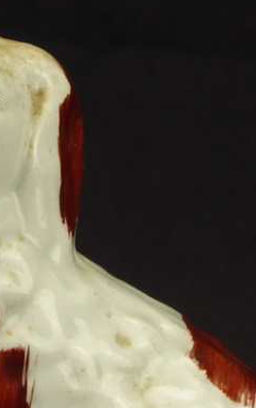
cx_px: -20
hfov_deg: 2.4
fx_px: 6162
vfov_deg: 3.8
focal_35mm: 553
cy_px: 216
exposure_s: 1/60
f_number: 5.6
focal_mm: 35.8
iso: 200
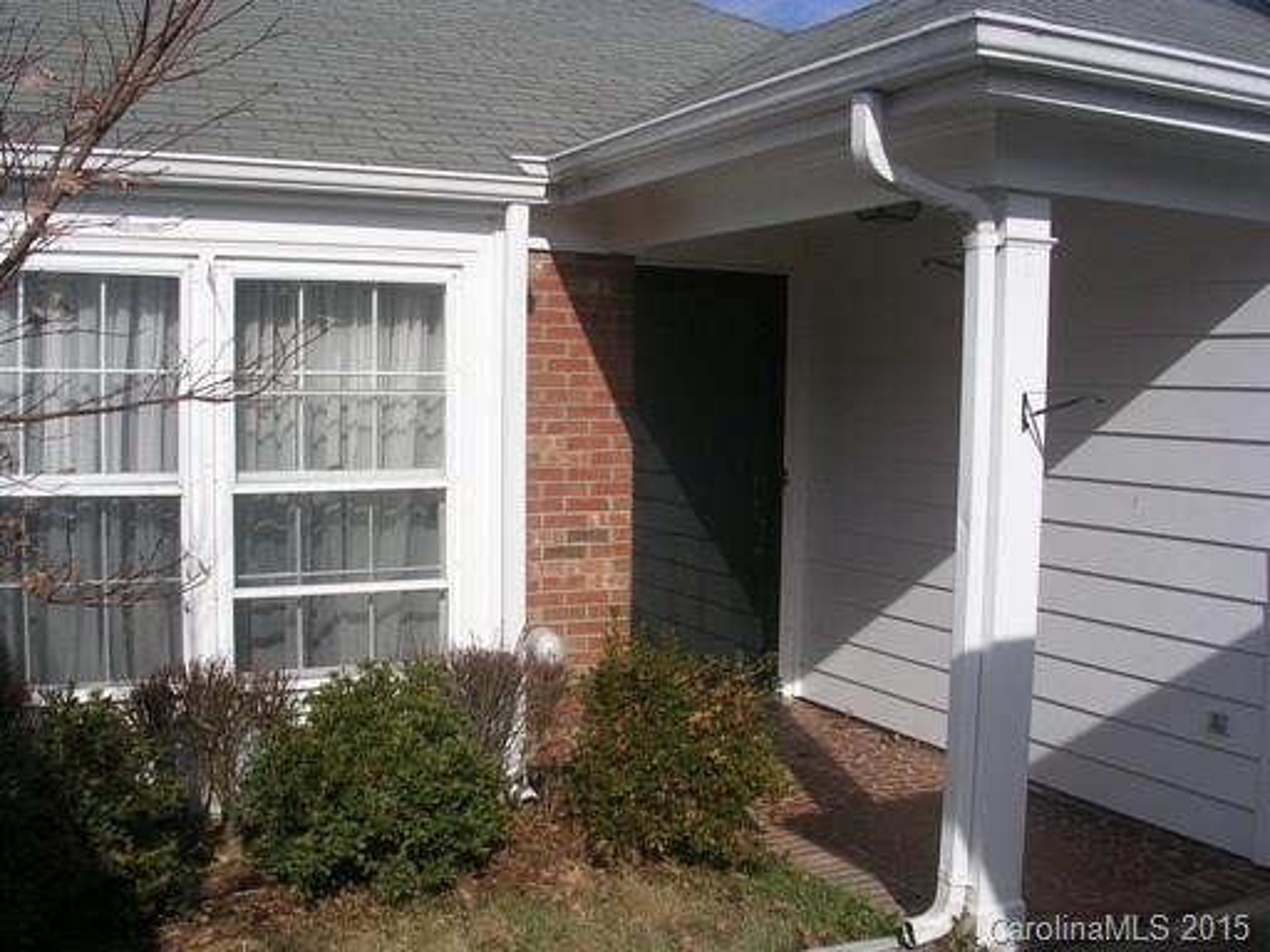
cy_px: 476
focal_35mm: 38
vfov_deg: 37.7
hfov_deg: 49.0
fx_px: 1394
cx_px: 635
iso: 50
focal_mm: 5.8
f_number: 5.6
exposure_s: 1/555
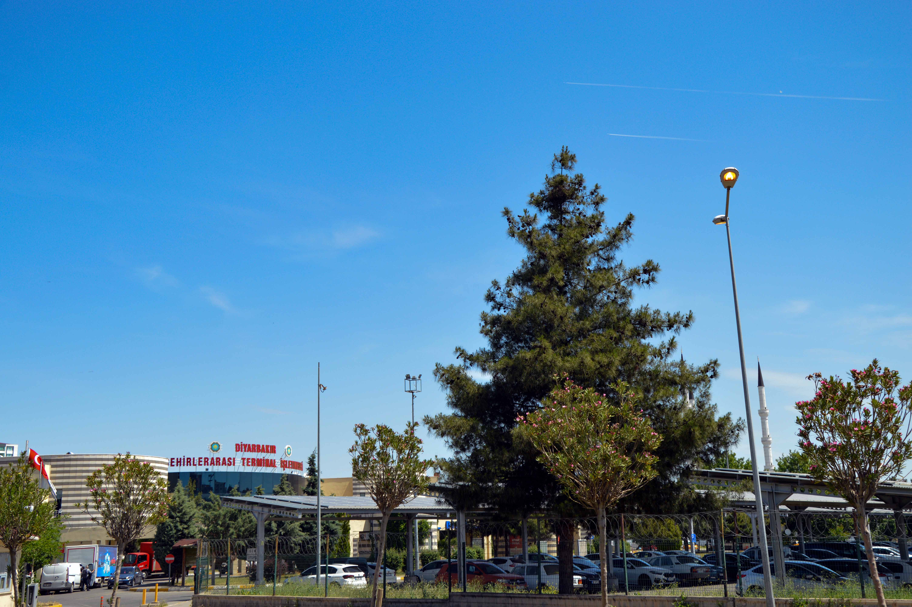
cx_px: 456
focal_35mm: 38
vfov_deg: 35.4
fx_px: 949
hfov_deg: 51.3
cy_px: 304
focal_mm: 25
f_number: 7.1
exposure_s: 1/200
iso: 100
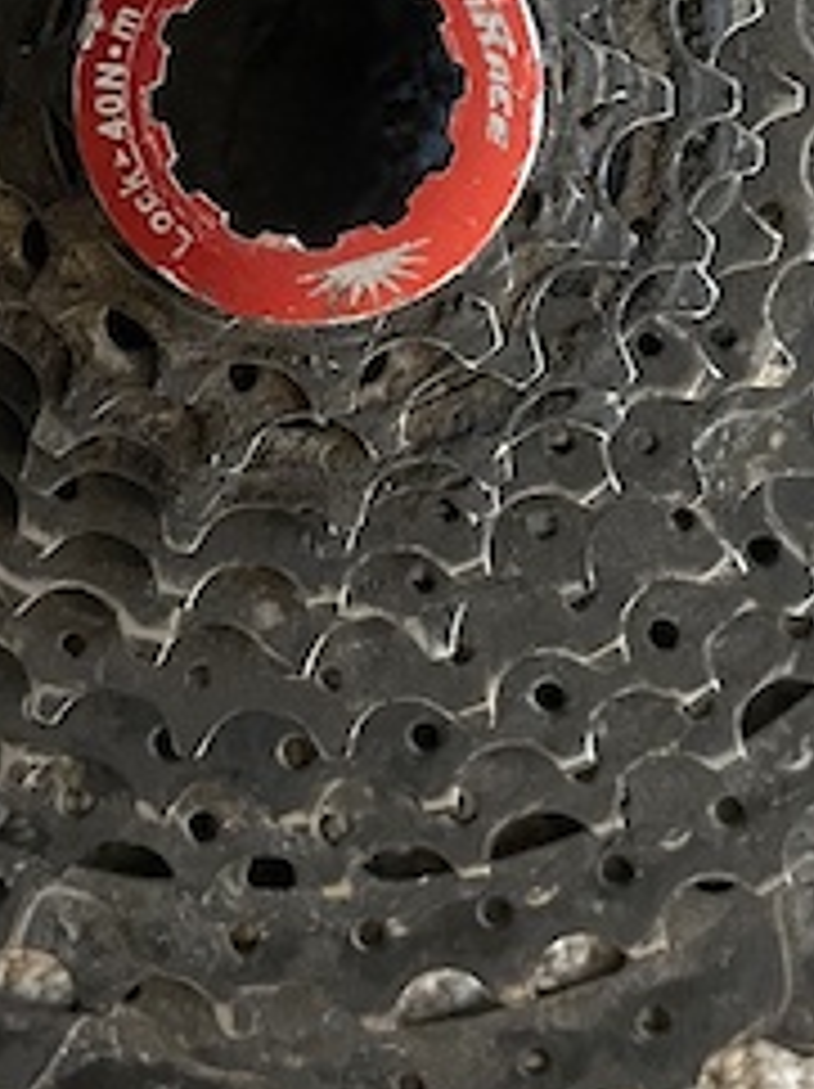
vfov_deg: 22.1
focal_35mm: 86
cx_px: 220
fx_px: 2701
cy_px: 63
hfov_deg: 17.1
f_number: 1.6
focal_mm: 4.2
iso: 400
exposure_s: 1/40
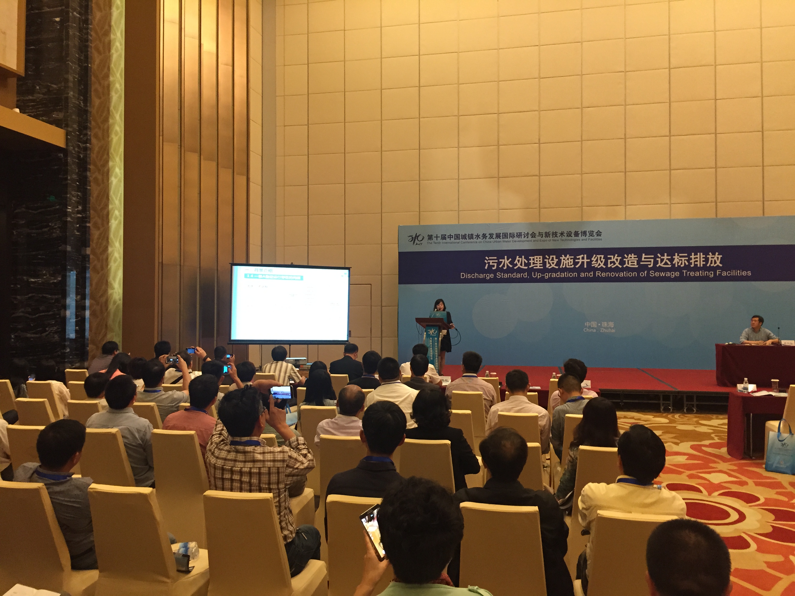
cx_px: 398
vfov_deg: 48.2
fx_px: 666
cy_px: 298
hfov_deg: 61.7
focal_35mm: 29
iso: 160
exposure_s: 1/30
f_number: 2.2
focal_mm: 4.15
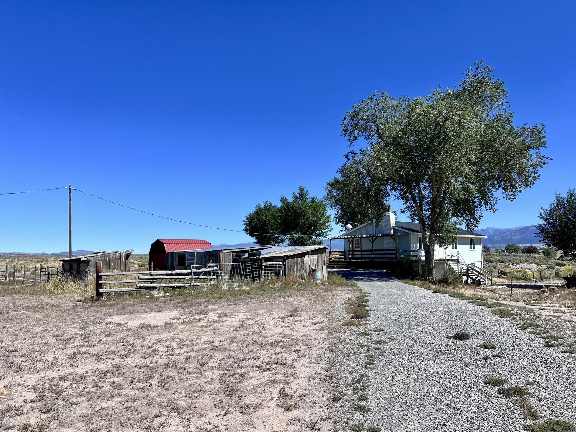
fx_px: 433
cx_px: 288
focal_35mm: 26
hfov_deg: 67.3
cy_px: 216
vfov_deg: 53.1
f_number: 1.5
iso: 50
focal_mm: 5.7
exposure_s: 1/3831
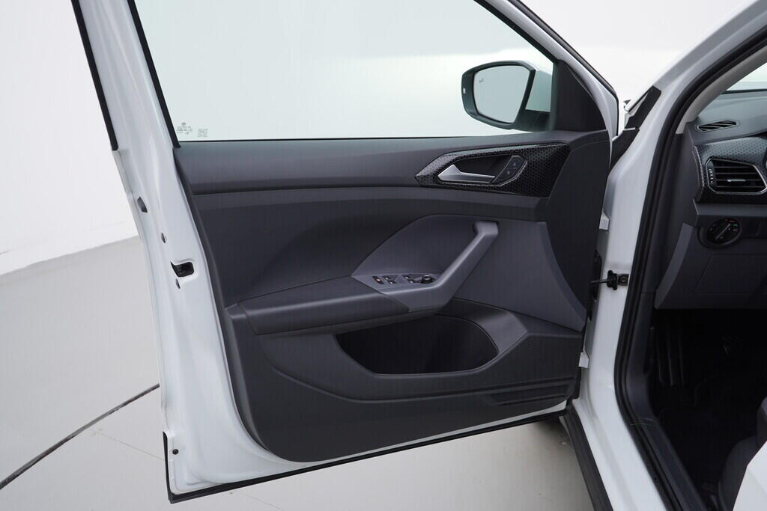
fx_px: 767
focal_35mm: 36
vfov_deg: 36.9
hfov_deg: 53.1
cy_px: 256
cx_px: 384
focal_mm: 24
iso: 125
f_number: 4
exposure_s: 1/60
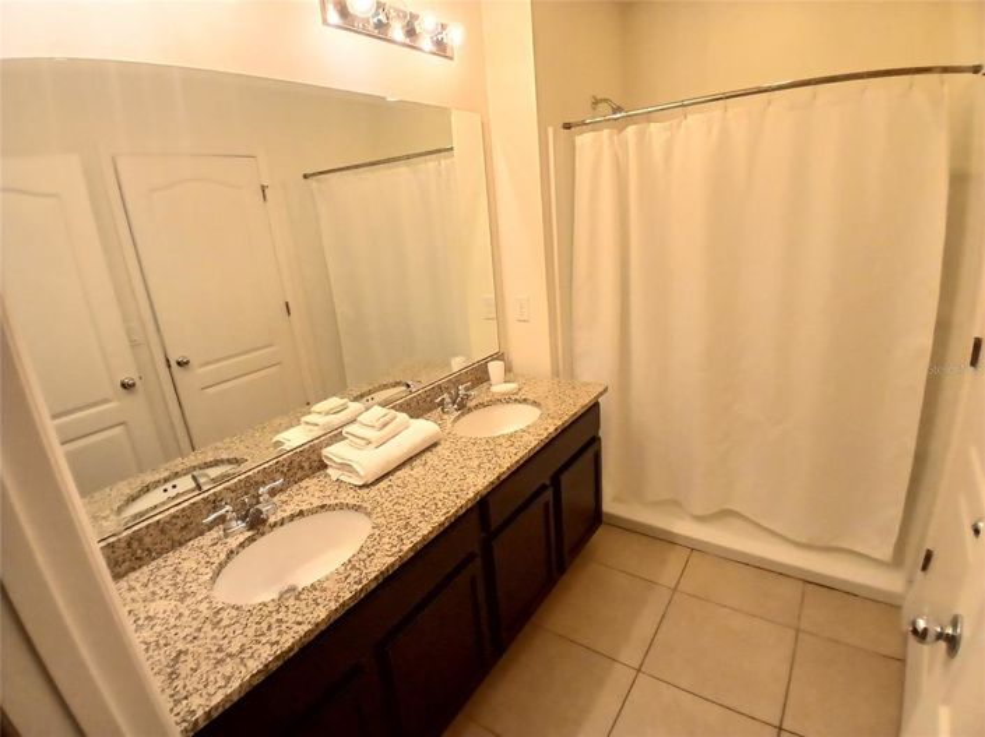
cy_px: 368
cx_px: 492
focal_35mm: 17
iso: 200
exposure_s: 1/30
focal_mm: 1.4
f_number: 2.2
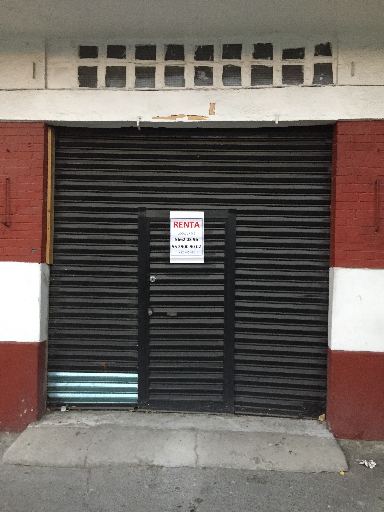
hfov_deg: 48.2
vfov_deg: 61.7
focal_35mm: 29
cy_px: 256
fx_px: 429
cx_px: 192
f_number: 2.2
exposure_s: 1/30
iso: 250
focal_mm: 4.15
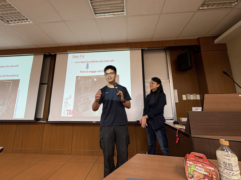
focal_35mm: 14
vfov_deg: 85.7
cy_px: 90
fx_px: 97
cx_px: 120
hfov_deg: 102.1
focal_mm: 2.22
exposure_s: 1/60
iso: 200
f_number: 2.2
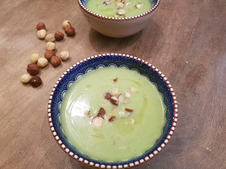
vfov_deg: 53.1
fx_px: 170
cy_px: 84
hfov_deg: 67.3
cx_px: 113
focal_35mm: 26
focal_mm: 4.2
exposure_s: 1/14
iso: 250
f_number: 1.7
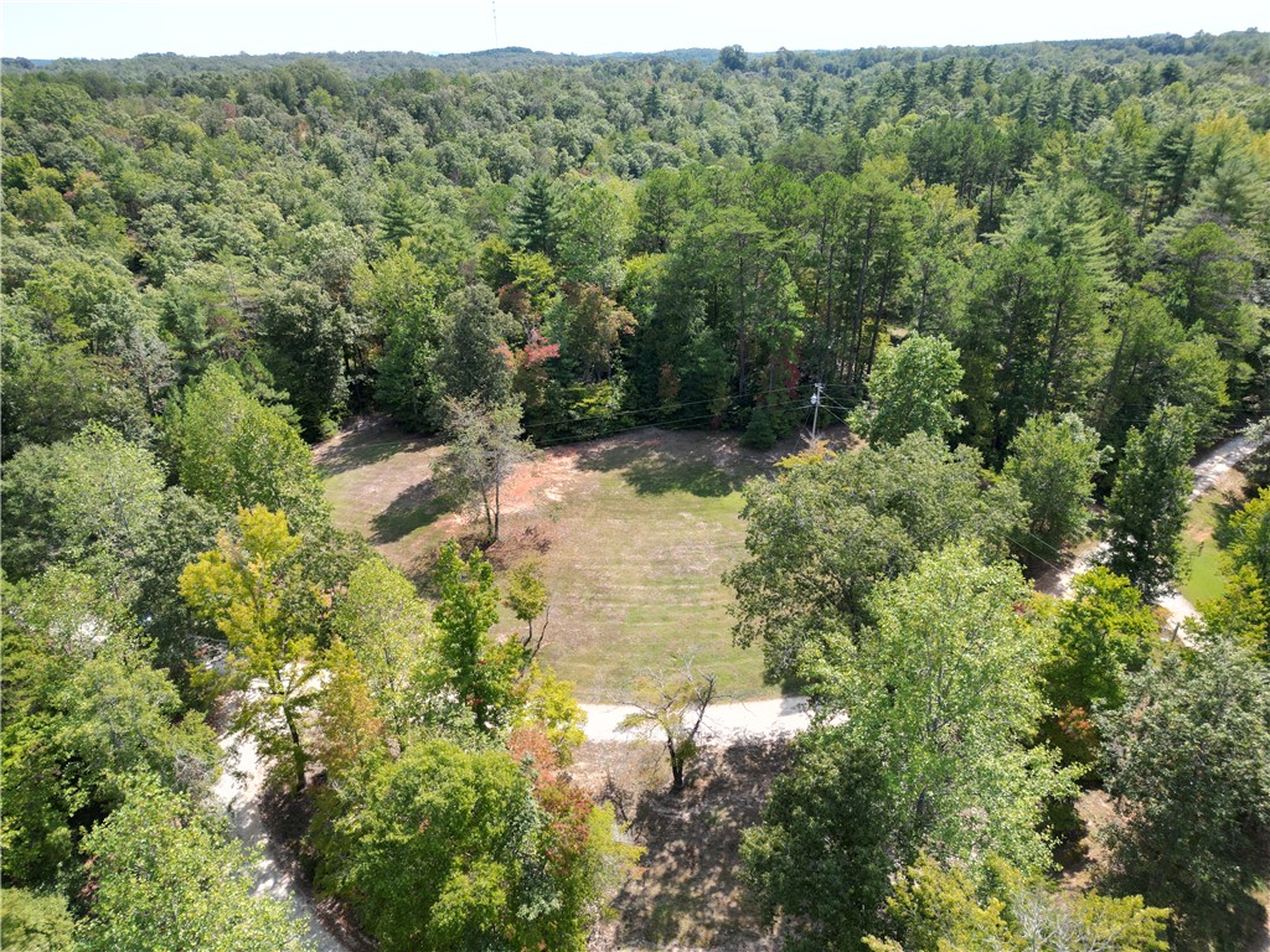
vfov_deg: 56.8
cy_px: 476
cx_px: 635
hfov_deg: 71.6
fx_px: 881
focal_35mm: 24
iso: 130
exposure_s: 1/1500
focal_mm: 6.72
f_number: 1.7
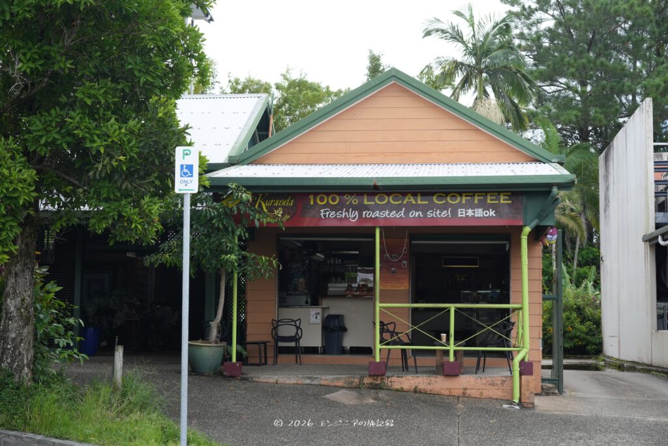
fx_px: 1021
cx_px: 334
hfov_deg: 36.2
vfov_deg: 24.6
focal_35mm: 55
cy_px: 223
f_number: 8
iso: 320
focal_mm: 55
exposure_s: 1/320
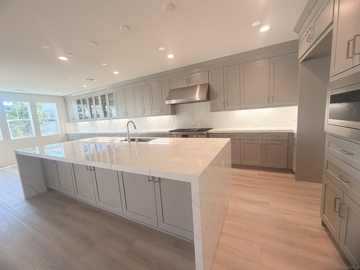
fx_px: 146
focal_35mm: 14
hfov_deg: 102.1
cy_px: 135
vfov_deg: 85.7
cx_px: 180
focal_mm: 2.22
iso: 160
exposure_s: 1/120
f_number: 2.2
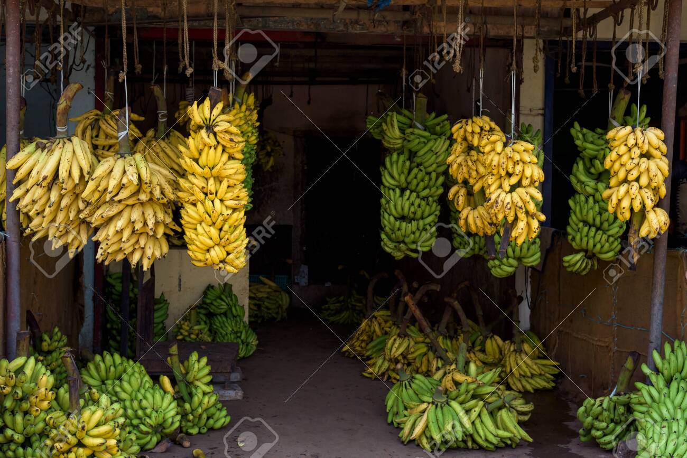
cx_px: 344
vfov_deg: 27.0
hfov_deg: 39.6
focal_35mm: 50
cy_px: 229
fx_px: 954
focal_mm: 50
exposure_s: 1/500
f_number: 5.6
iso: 250
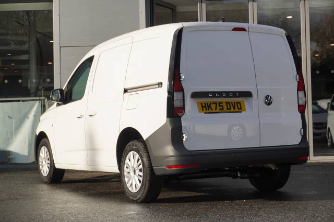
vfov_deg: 20.1
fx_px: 626
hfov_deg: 29.9
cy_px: 111
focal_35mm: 68
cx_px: 167
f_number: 8
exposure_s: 1/125
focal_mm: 45
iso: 100
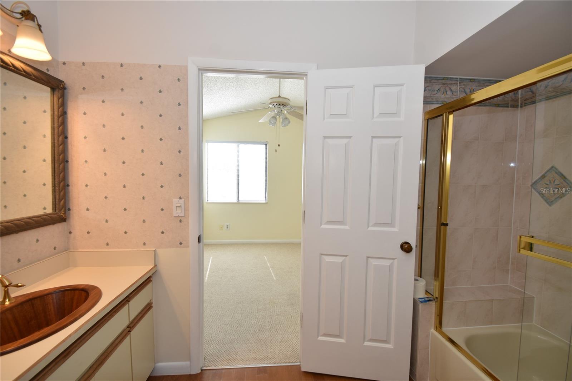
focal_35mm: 15
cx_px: 286
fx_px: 238
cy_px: 190
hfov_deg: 100.4
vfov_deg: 77.3
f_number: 4.5
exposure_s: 1/80
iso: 200
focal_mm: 10
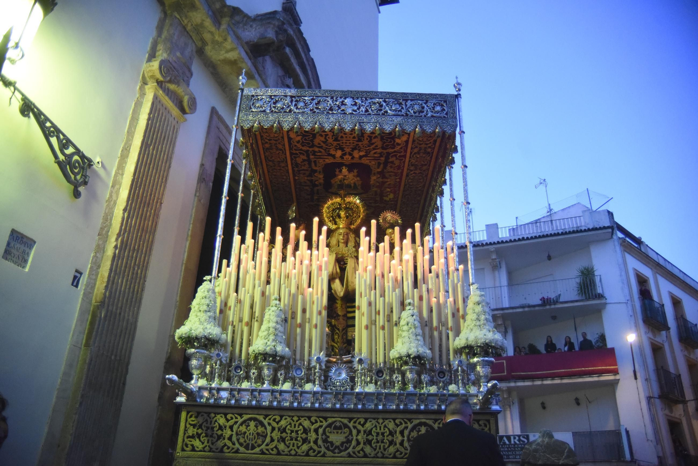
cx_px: 349
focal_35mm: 29
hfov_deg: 63.6
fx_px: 562
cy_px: 233
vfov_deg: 45.0
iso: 6400
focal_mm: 29
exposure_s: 1/250
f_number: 4
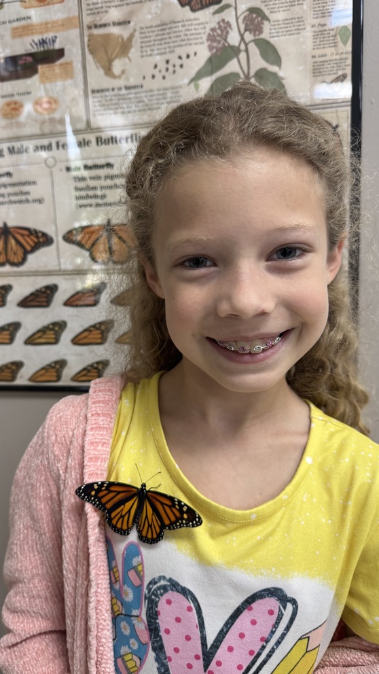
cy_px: 331
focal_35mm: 27
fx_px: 482
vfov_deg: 69.9
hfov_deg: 42.7
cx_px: 157
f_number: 1.78
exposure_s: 1/60
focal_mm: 6.76
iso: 250
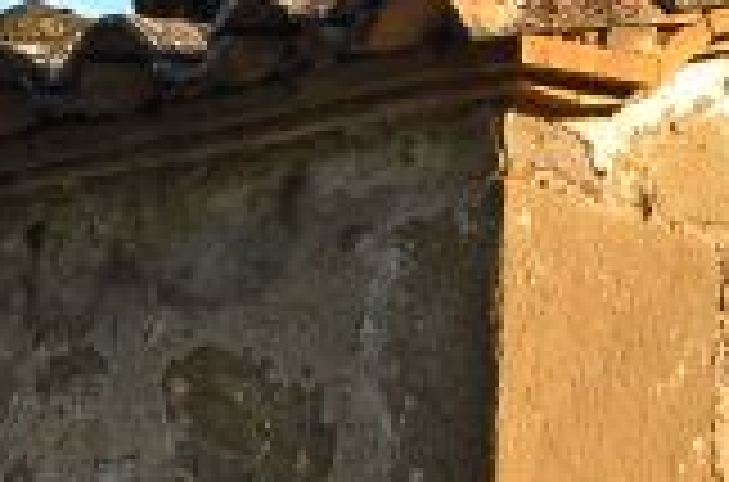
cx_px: 675
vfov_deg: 7.8
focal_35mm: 171
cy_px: 694
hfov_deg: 12.0
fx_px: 3453
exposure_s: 1/320
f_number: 9
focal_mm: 18
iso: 500
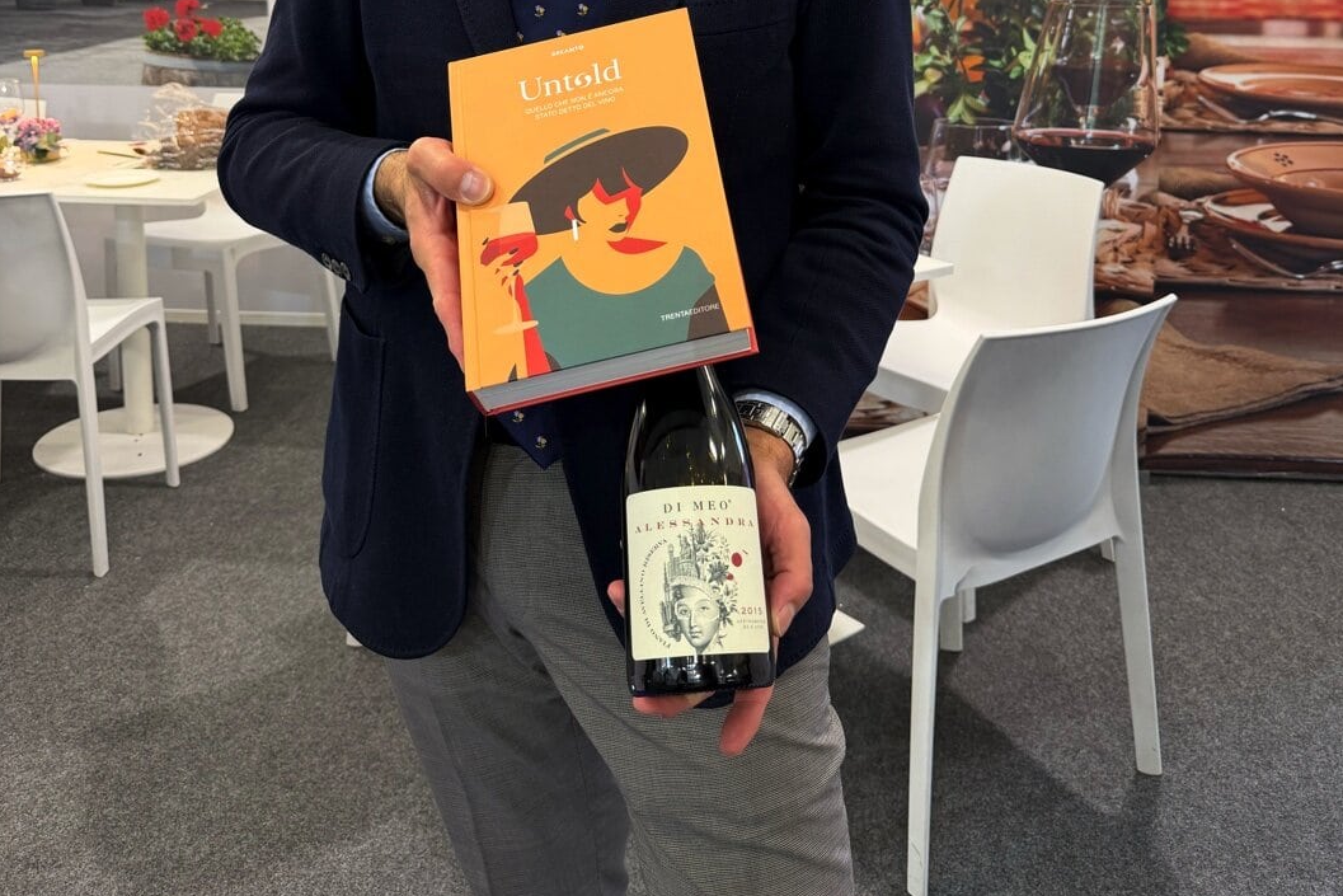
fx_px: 1268
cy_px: 97
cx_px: 681
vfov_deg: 36.6
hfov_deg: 55.8
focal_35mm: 34
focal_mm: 6.76
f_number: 1.78
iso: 125
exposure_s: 1/50
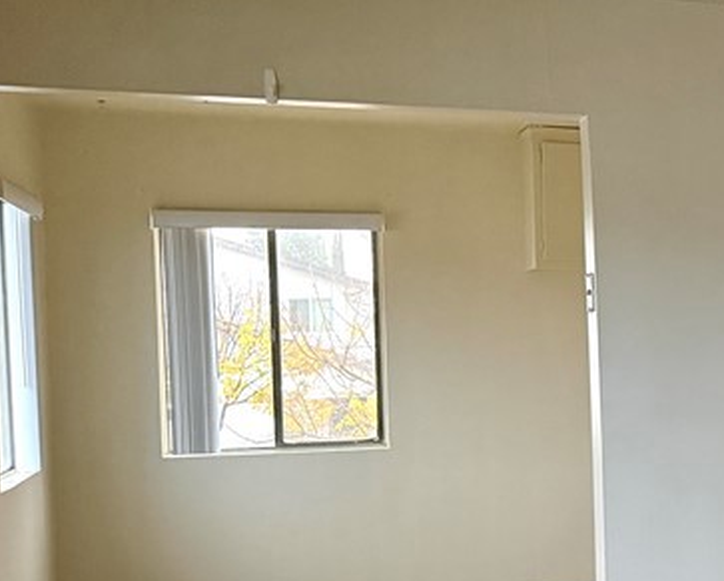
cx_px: 973
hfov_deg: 24.5
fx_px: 1415
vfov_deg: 23.0
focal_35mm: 66
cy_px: 399
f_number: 1.78
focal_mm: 6.76
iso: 800
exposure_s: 1/40
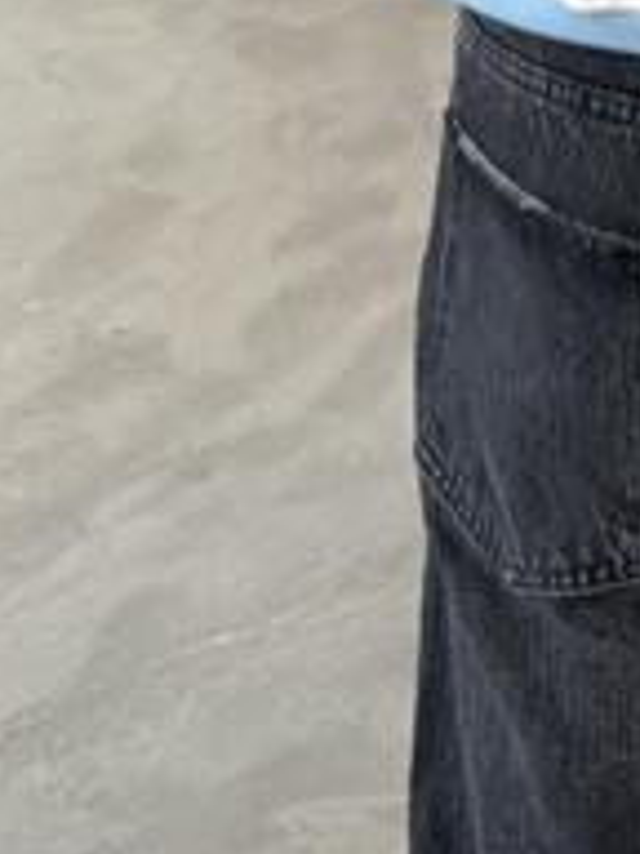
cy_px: -805
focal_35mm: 100
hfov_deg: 14.1
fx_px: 2465
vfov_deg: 15.8
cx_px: 858
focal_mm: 6.76
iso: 50
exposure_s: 1/130
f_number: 1.78
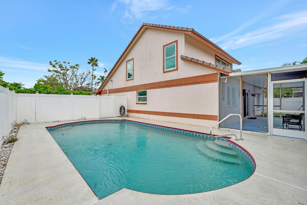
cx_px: 154
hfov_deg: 95.0
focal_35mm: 16
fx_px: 141
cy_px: 102
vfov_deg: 72.1
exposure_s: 1/250
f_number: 11
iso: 320
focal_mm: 16.5
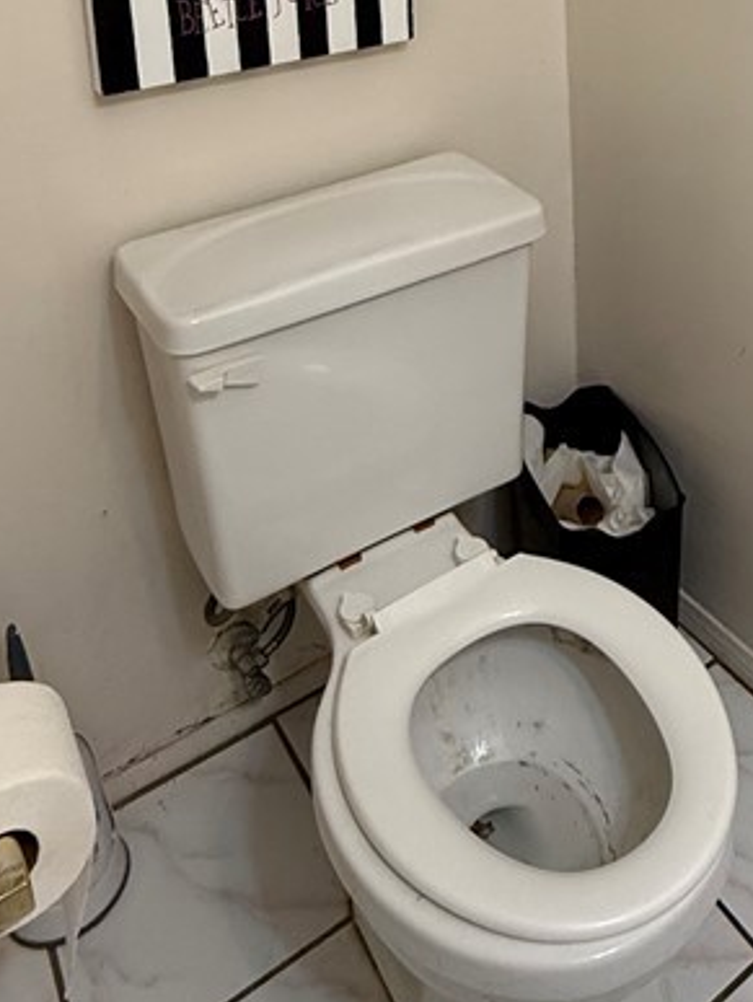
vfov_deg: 43.9
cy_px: 34
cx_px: 538
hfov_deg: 38.0
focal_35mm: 37
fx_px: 1071
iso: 320
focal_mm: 2.22
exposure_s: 1/120
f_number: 2.2
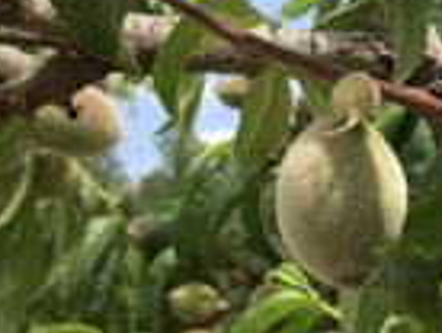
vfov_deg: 17.6
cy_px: 150
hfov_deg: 22.2
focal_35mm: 84
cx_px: 461
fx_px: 1074
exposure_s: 1/1054
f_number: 2.2
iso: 25
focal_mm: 4.15
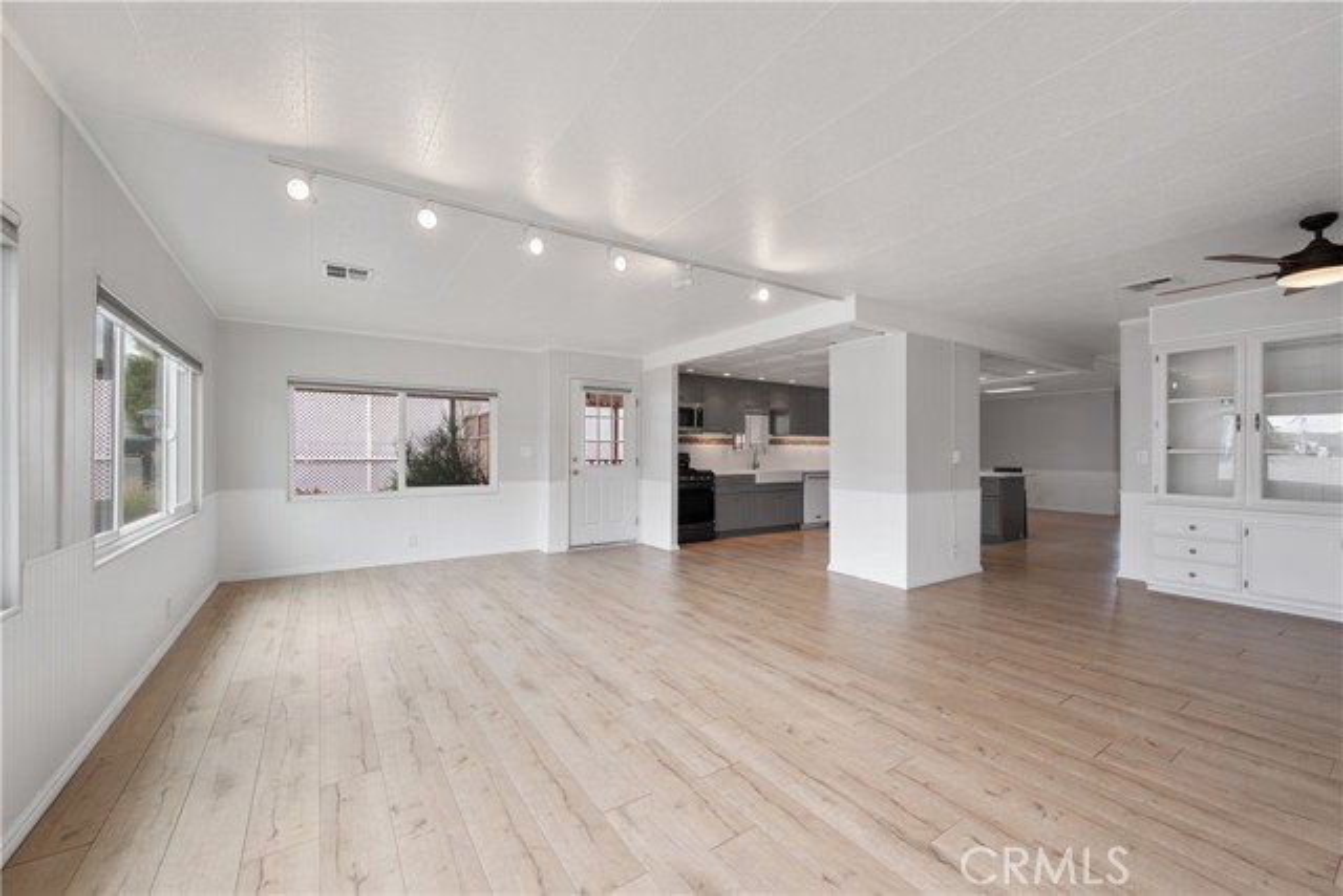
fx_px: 522
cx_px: 672
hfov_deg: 104.2
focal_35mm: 14
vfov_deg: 81.2
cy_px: 448
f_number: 8
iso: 100
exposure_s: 1/6
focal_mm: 14
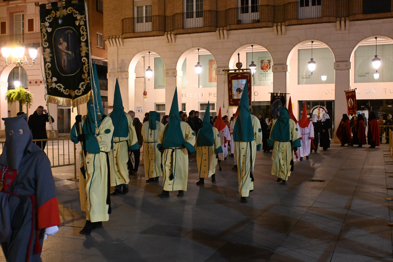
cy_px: 131
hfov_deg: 48.7
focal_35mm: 40
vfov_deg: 33.6
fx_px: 434
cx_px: 196
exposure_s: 1/100
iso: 6400
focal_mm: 26.5
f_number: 5
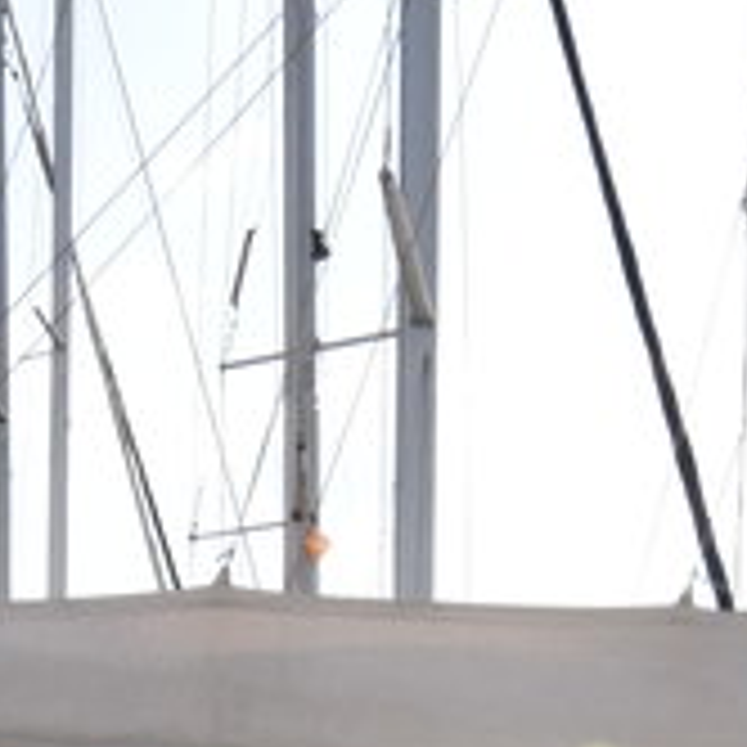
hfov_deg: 18.7
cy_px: 1303
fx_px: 2266
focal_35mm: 93
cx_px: 333
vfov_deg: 16.1
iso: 1600
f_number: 14
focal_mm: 11
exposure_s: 1/800
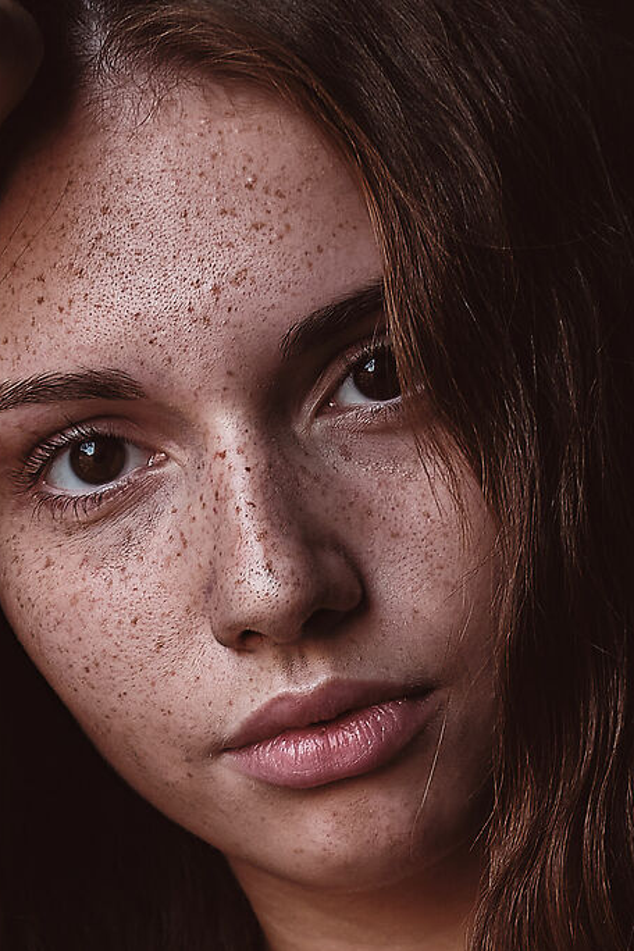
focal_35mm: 186
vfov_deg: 10.7
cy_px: 1312
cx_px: 57
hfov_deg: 7.4
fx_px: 4913
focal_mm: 35
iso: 320
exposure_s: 1/125
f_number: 4
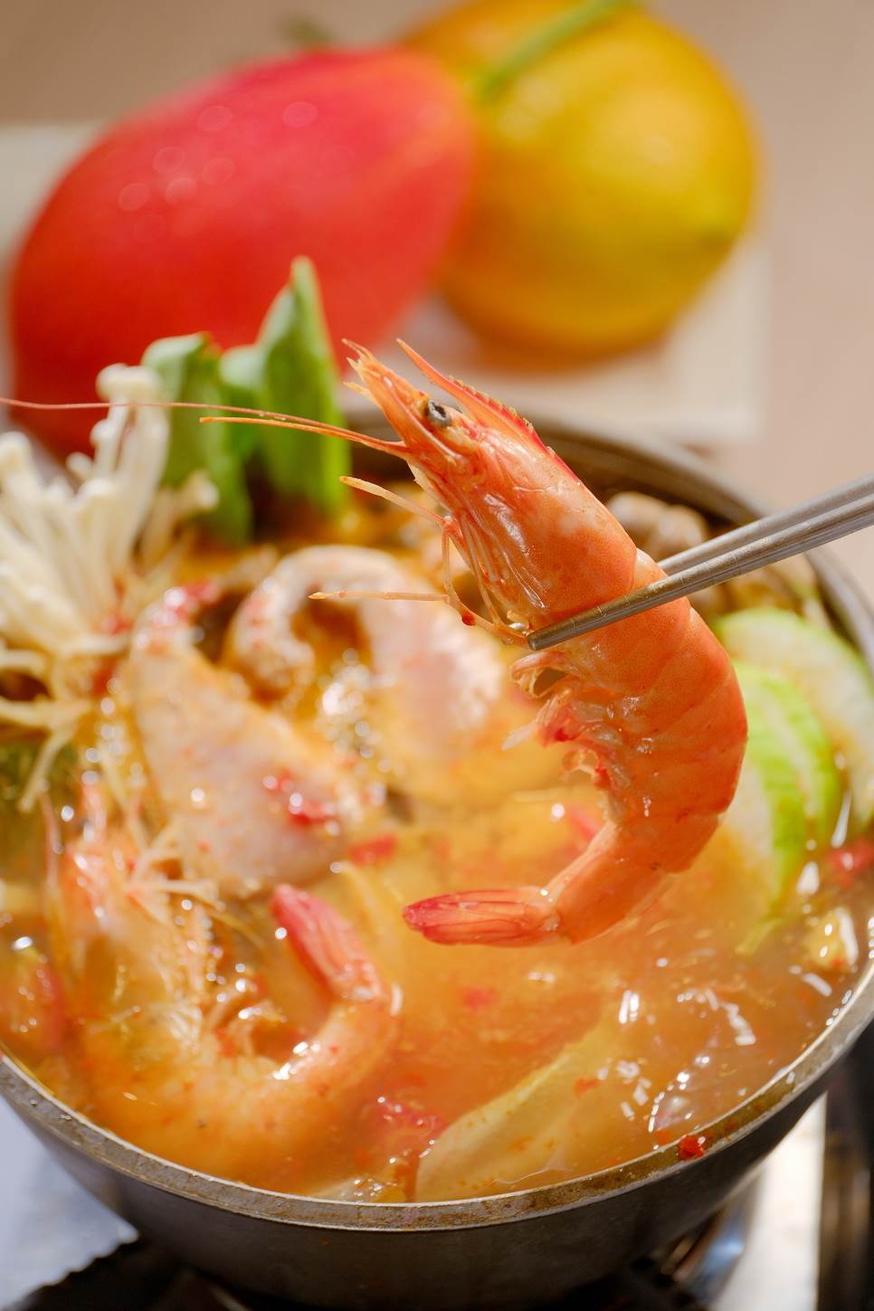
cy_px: 656
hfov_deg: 18.2
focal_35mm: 75
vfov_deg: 27.0
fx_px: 2731
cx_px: 437
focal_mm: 50
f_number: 3.2
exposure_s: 1/350
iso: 400
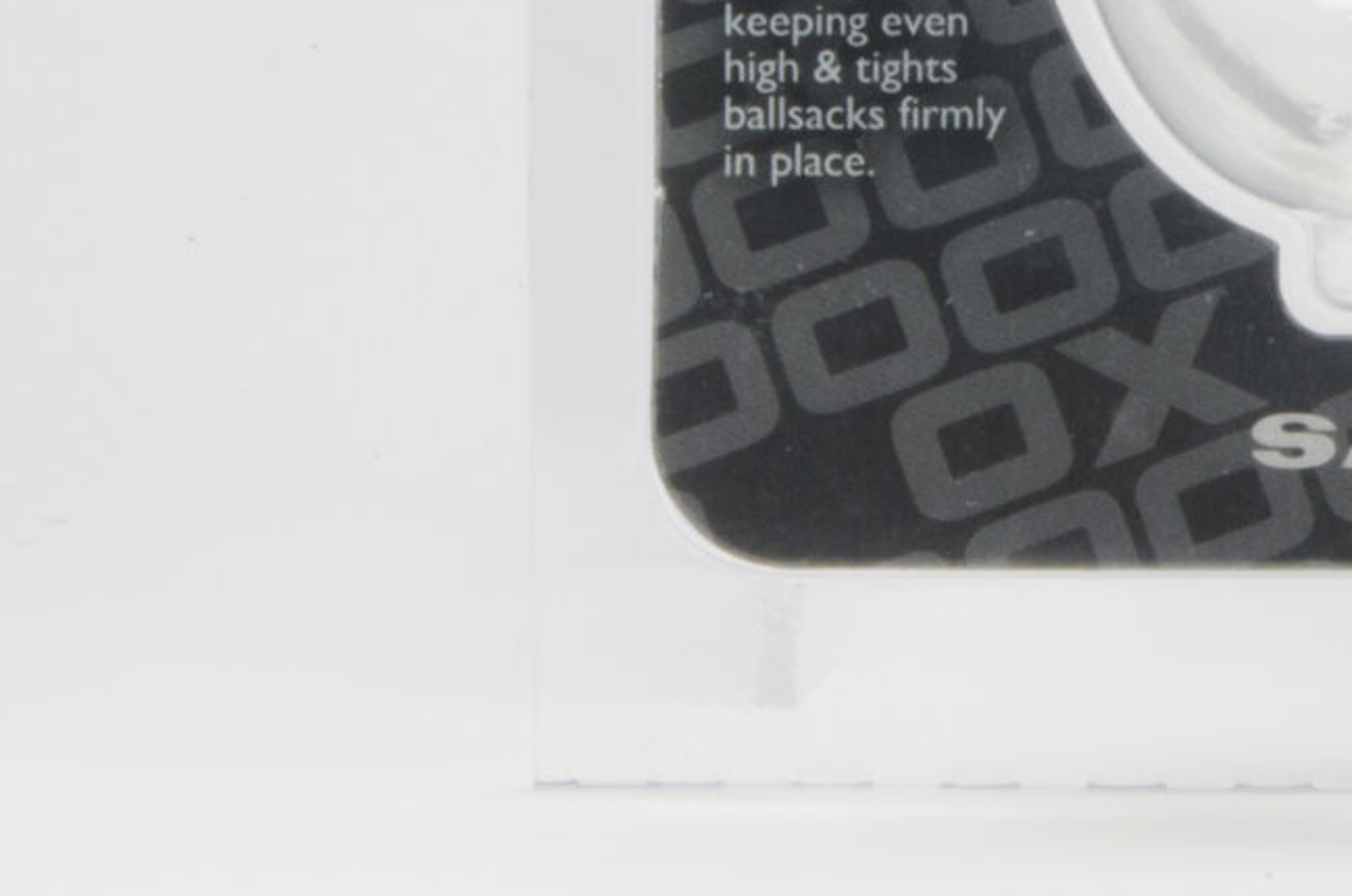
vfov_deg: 3.8
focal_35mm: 355
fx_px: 13306
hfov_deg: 5.8
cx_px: 1733
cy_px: -679
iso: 400
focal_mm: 60
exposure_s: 1/15
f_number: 22
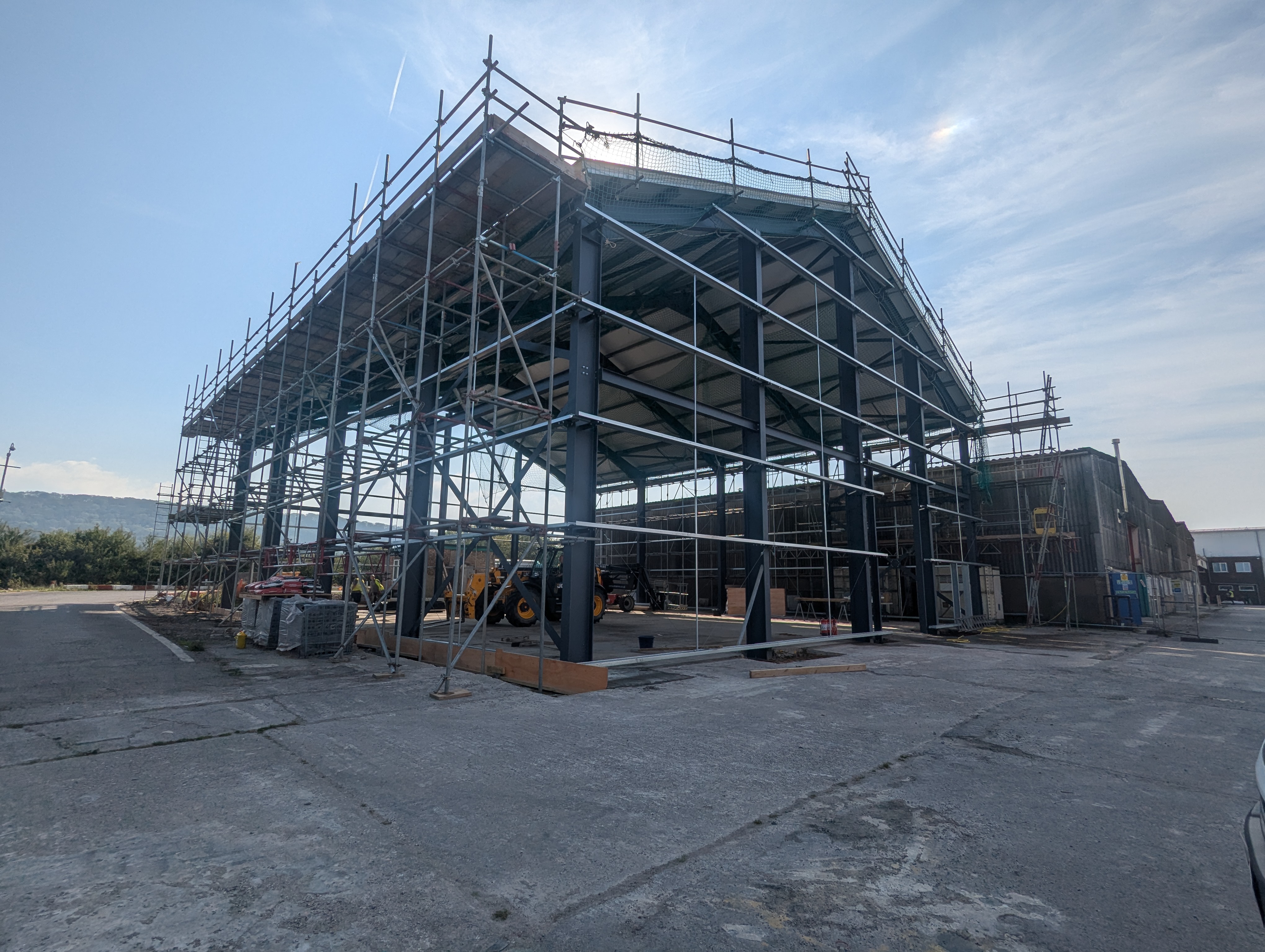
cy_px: 476
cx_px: 632
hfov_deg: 94.4
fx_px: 586
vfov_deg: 78.2
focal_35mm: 16
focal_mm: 2.35
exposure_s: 1/4695
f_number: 2.2
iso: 50
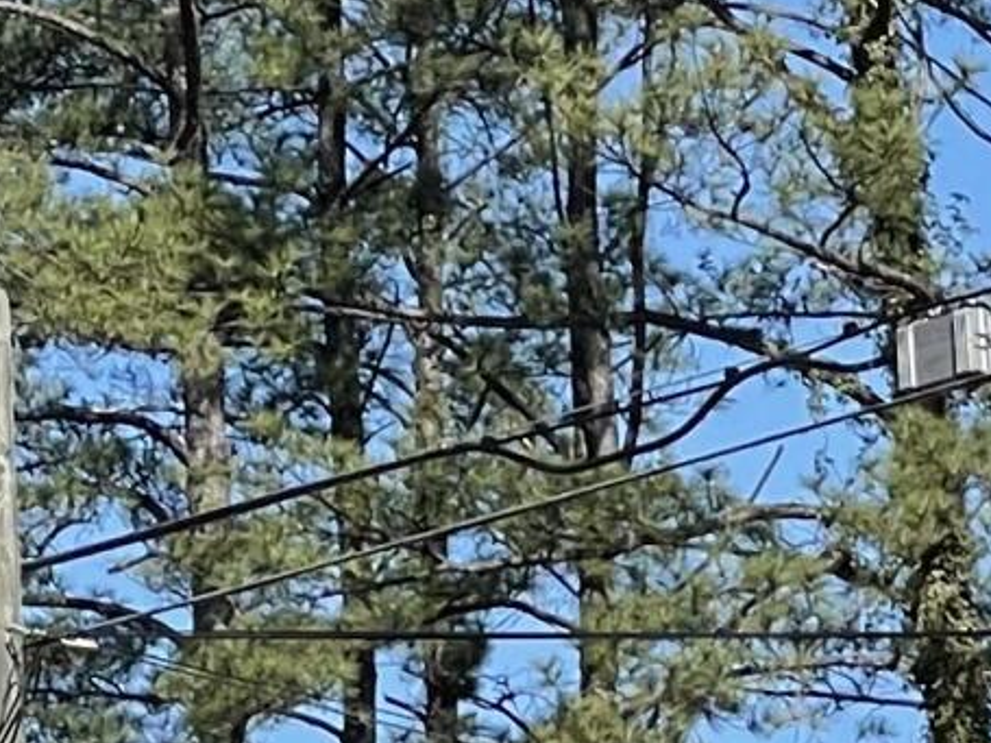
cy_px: 1564
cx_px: 675
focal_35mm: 422
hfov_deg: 4.7
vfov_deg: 3.5
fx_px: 12078
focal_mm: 7.5
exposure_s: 1/874
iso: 20
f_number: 2.2
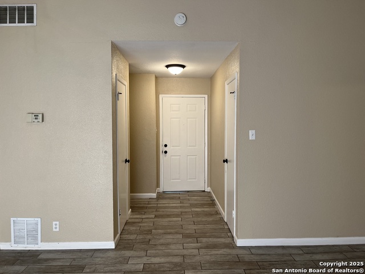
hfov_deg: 67.3
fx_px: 274
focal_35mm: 26
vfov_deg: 53.1
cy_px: 137
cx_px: 182
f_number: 1.6
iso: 80
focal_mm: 5.1
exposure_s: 1/60
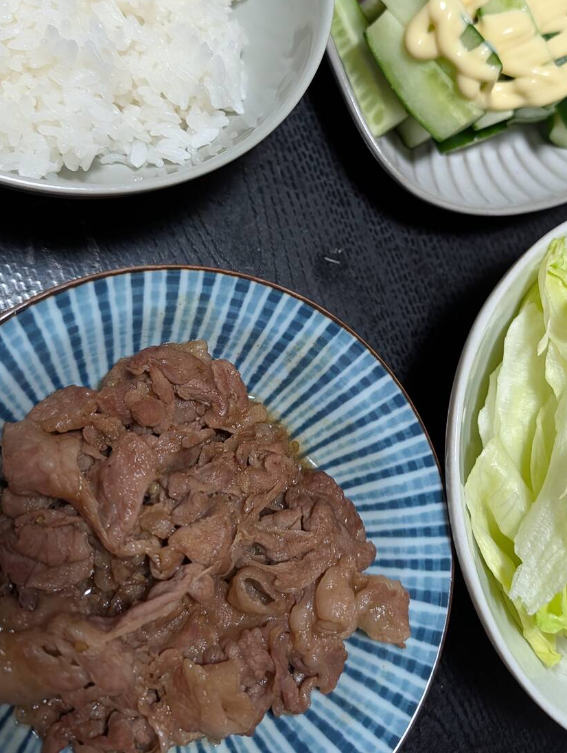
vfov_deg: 52.0
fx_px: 762
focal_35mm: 35
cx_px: 339
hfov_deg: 40.6
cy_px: 281
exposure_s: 1/106
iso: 741
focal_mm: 6.9
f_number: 1.68
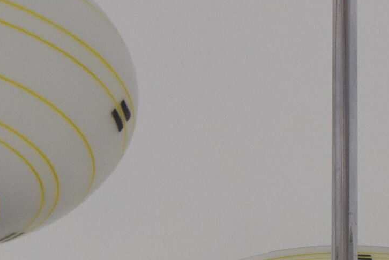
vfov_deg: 8.0
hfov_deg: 11.8
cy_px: 162
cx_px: 344
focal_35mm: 173
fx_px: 1872
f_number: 7.1
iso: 1600
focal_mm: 28
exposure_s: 1/200
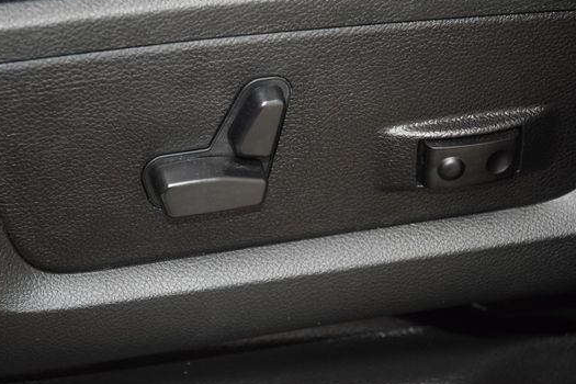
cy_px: 175
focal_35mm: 128
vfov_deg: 10.7
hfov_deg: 16.0
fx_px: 2048
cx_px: 251
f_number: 4.5
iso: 3200
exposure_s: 1/40
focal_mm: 70
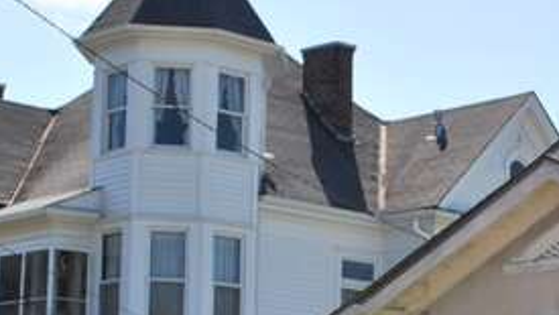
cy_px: 377
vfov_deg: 9.1
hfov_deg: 15.9
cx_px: 535
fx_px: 1965
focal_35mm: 133
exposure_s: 1/320
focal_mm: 29
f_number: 9
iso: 100
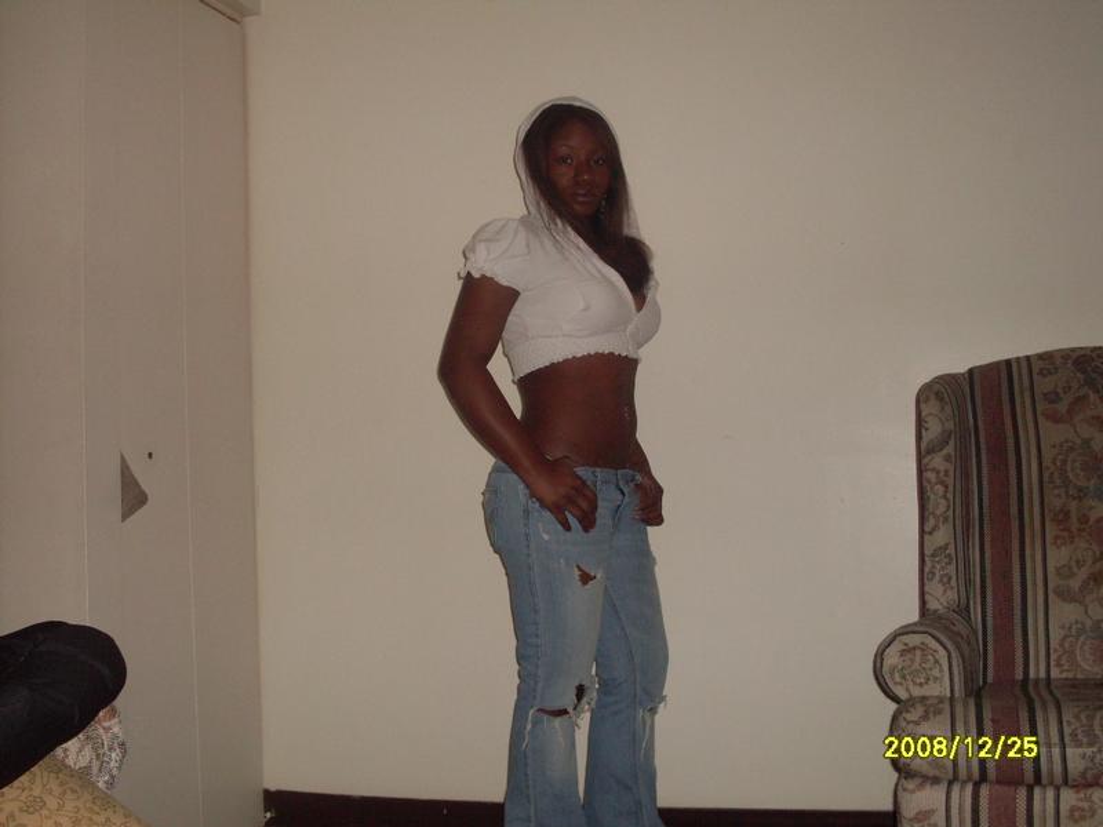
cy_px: 414
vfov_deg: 29.7
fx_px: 1561
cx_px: 552
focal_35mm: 49
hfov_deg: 38.9
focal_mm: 8.1
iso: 100
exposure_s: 1/45
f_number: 3.1
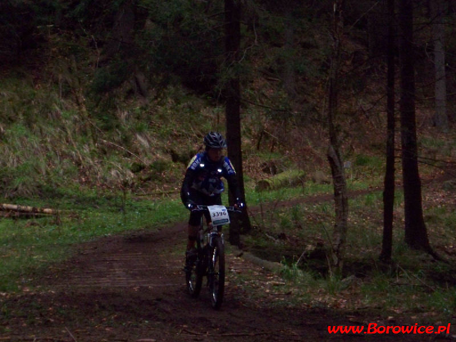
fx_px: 1541
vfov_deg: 12.7
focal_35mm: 117
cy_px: 171
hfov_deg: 16.8
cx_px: 228
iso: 400
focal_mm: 19.2
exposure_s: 1/125
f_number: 4.4
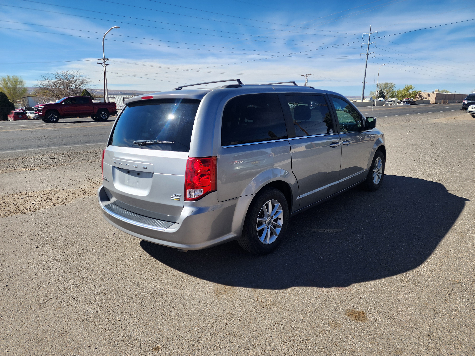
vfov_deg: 58.9
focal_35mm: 23
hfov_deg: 73.9
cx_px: 238
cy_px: 178
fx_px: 316
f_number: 1.8
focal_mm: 6.4
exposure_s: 1/895
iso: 12
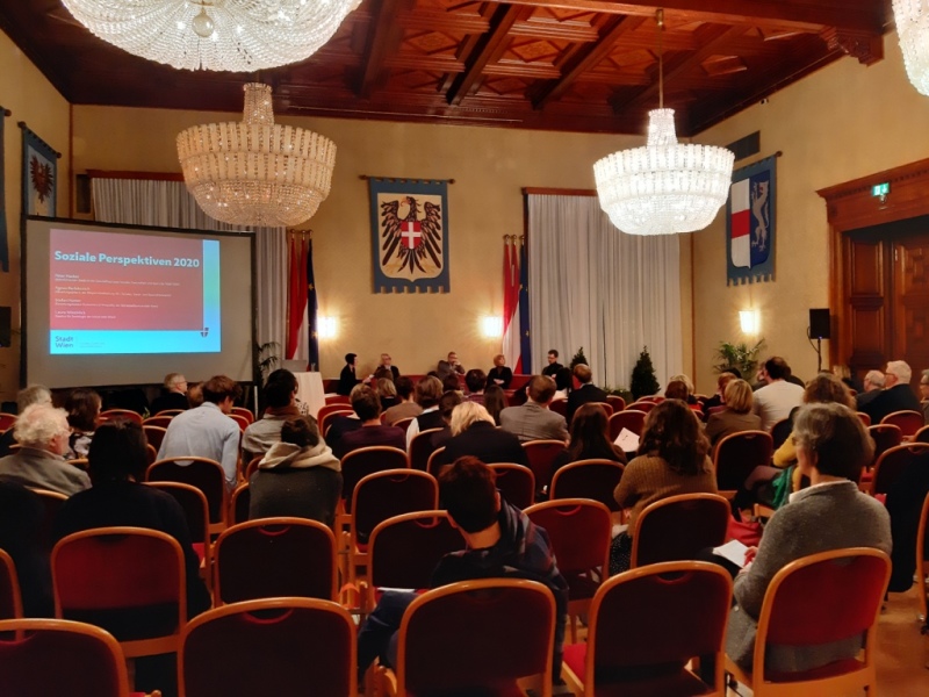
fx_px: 725
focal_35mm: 27
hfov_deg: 65.3
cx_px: 464
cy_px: 348
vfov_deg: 51.4
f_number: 1.7
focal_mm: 3.93
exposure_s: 1/50
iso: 320
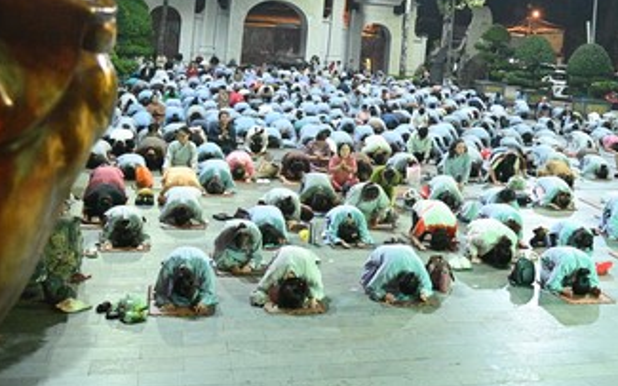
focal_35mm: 57
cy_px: -15
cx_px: 577
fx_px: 960
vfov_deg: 21.8
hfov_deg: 33.5
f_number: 4.5
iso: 16000
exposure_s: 1/125
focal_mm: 28
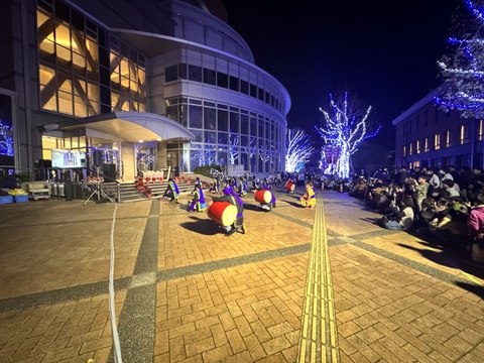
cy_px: 182
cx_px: 242
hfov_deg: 102.1
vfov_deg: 85.7
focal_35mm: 14
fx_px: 196
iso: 3200
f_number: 2.2
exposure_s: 1/15
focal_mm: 2.22
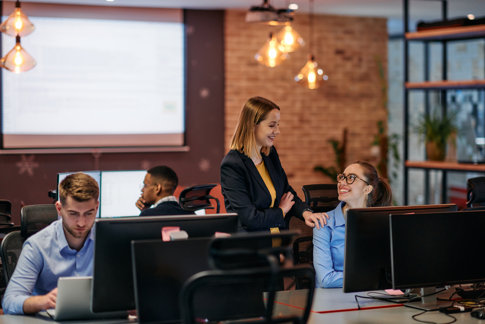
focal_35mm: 85
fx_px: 1145
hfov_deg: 23.9
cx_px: 242
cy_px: 162
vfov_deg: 16.1
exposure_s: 1/320
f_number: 2
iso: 800
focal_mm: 85
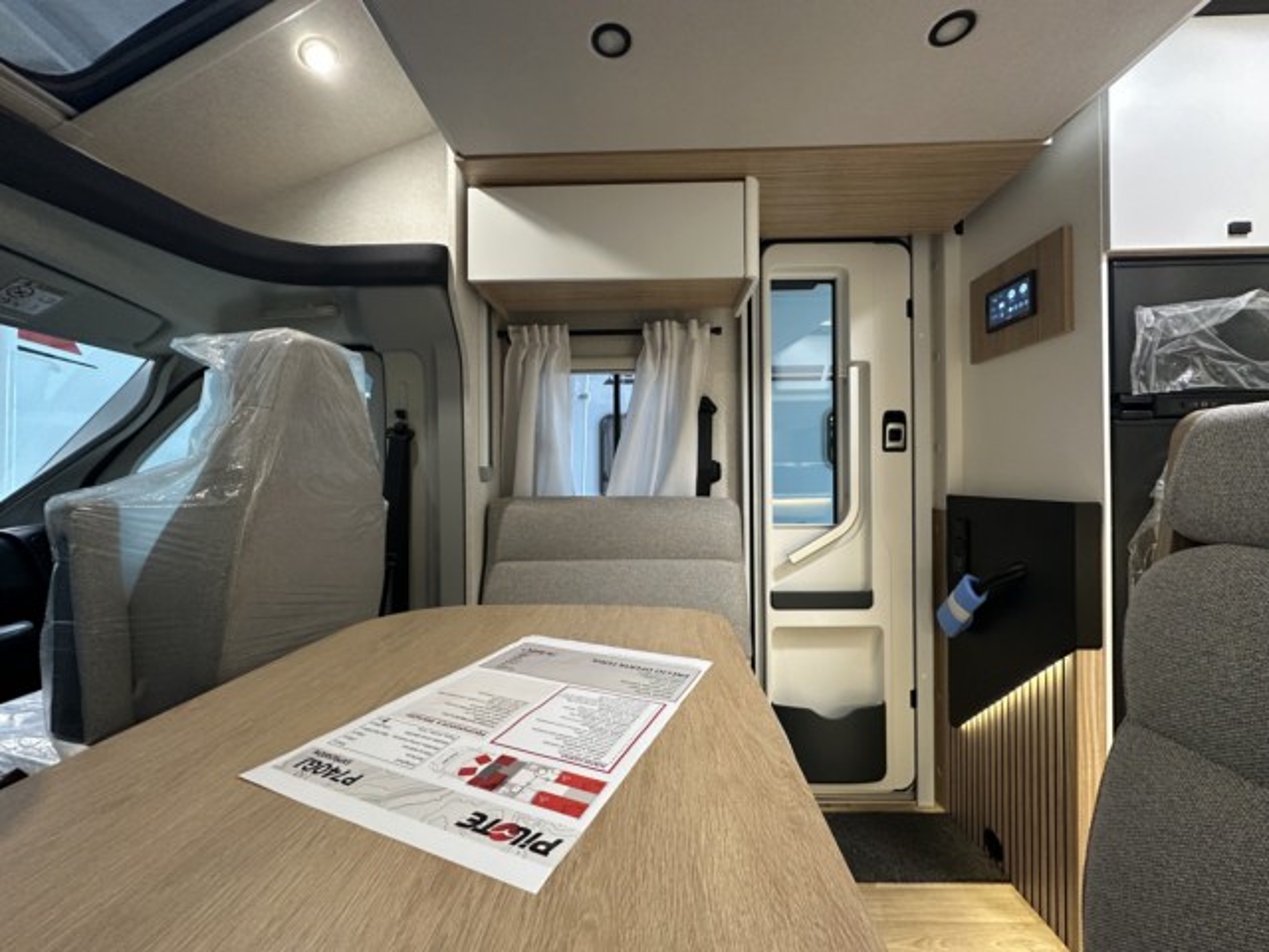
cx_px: 634
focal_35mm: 14
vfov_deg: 85.7
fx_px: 513
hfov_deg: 102.1
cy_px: 476
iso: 400
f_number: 2.2
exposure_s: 1/50
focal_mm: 2.22
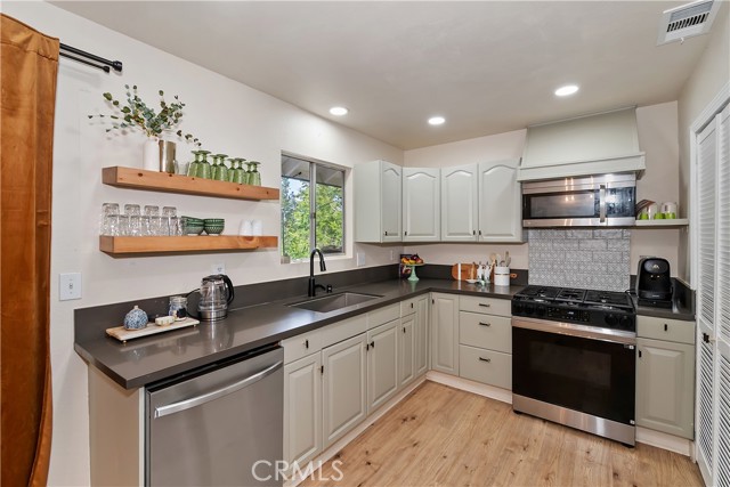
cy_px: 244
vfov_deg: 77.4
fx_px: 304
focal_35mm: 15
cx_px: 365
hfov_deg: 100.4
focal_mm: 10
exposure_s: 1/30
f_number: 8
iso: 400
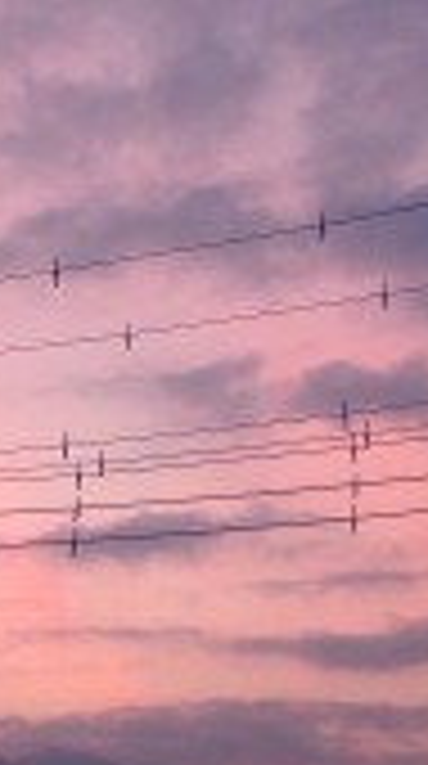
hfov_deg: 10.0
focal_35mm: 118
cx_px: -108
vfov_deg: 18.0
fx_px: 2393
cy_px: 608
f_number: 2.8
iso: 200
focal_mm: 7.31
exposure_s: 1/100
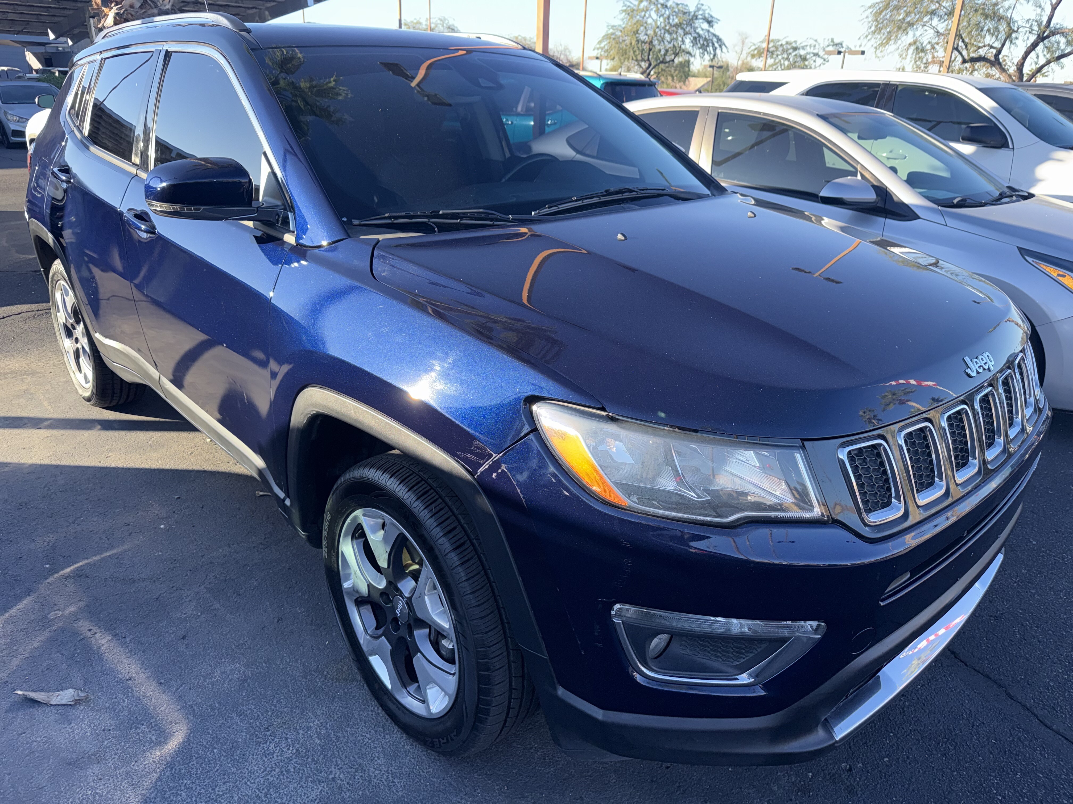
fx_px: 744
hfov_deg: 71.6
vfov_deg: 56.8
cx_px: 536
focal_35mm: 24
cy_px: 402
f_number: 1.78
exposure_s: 1/750
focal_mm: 6.76
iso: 80
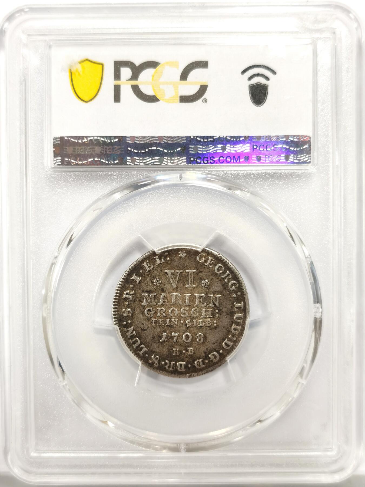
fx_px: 759
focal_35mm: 54
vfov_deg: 35.5
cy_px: 244
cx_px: 182
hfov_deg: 27.0
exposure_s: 1/100
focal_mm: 5.56
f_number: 16
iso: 160
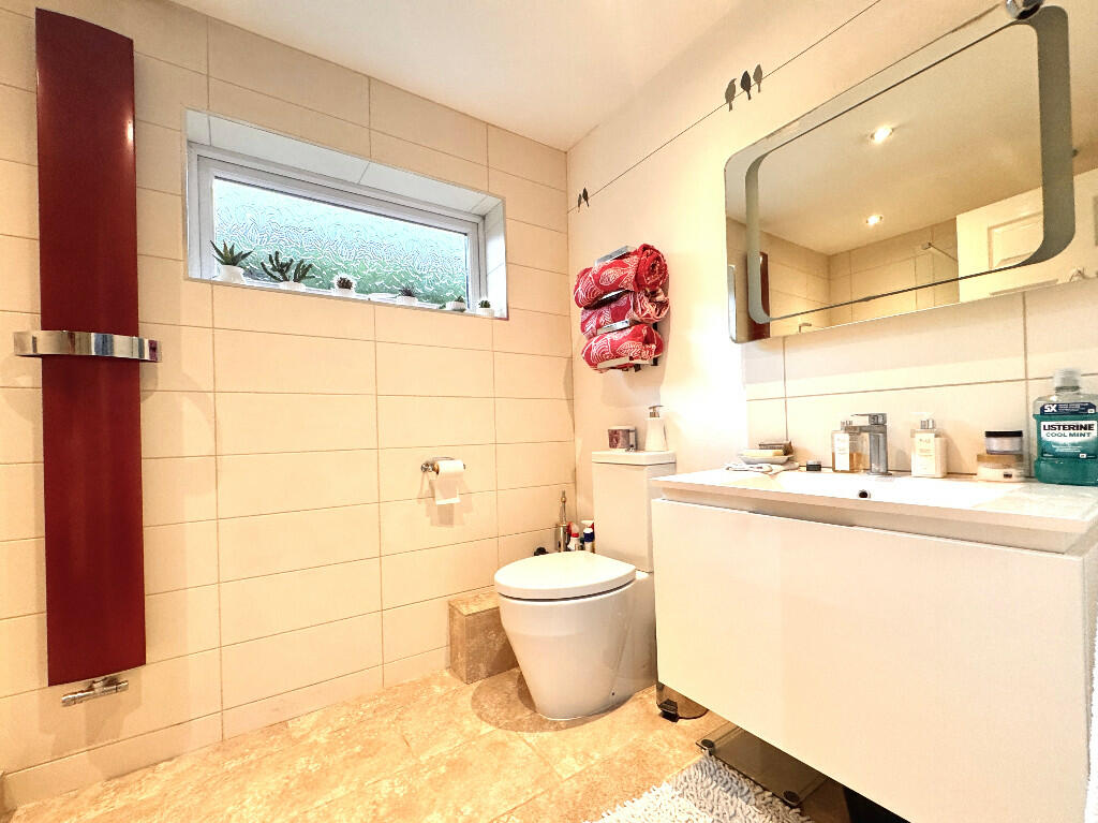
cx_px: 549
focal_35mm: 14
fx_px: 444
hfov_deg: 102.1
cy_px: 412
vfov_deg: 85.6
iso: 250
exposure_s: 1/100
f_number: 2.2
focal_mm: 2.22
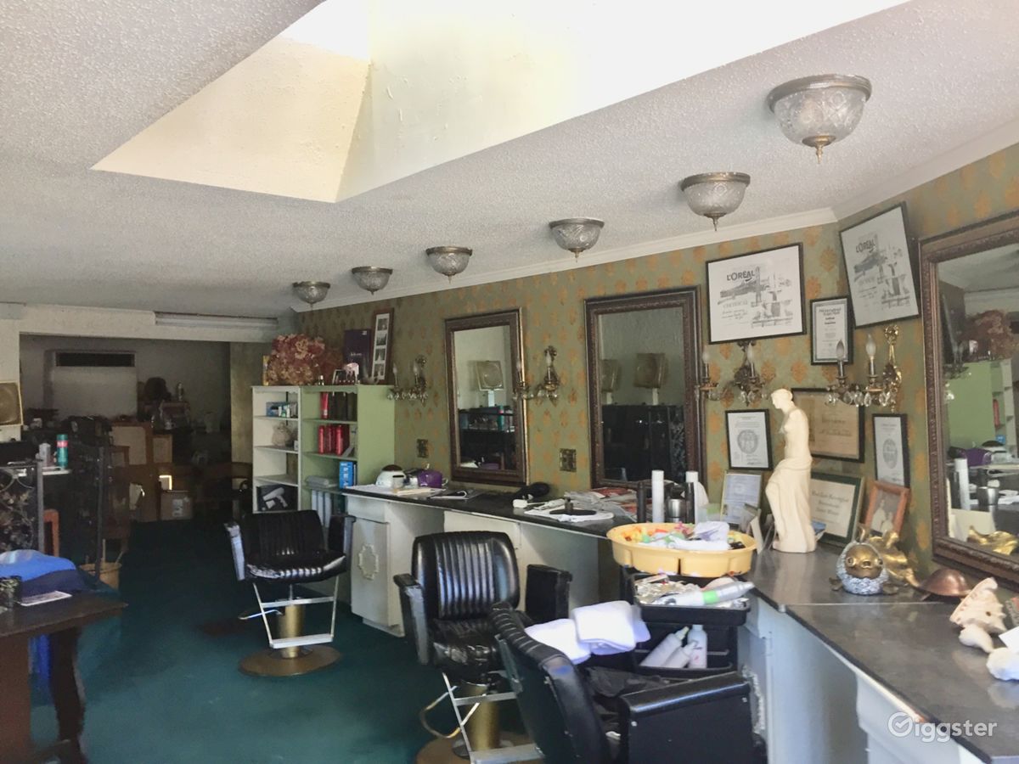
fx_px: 854
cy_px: 382
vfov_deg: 48.2
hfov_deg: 61.7
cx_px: 510
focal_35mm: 29
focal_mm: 4.15
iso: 80
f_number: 2.2
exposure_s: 1/30
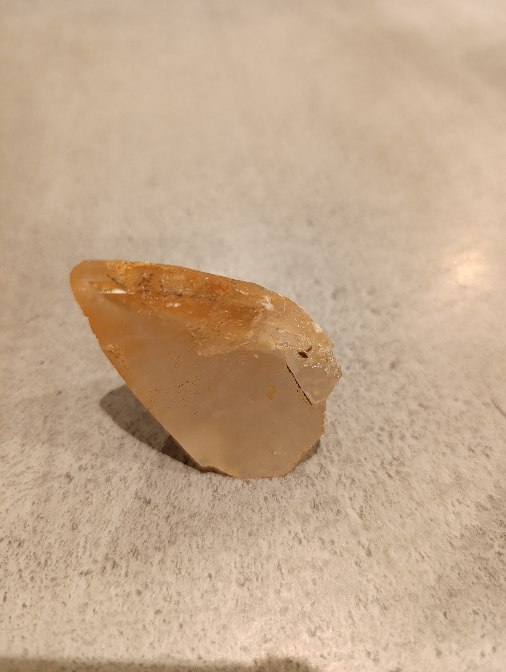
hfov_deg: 59.0
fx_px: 447
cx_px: 253
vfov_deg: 73.8
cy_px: 336
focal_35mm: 23
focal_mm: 6.14
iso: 800
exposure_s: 1/50
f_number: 1.6
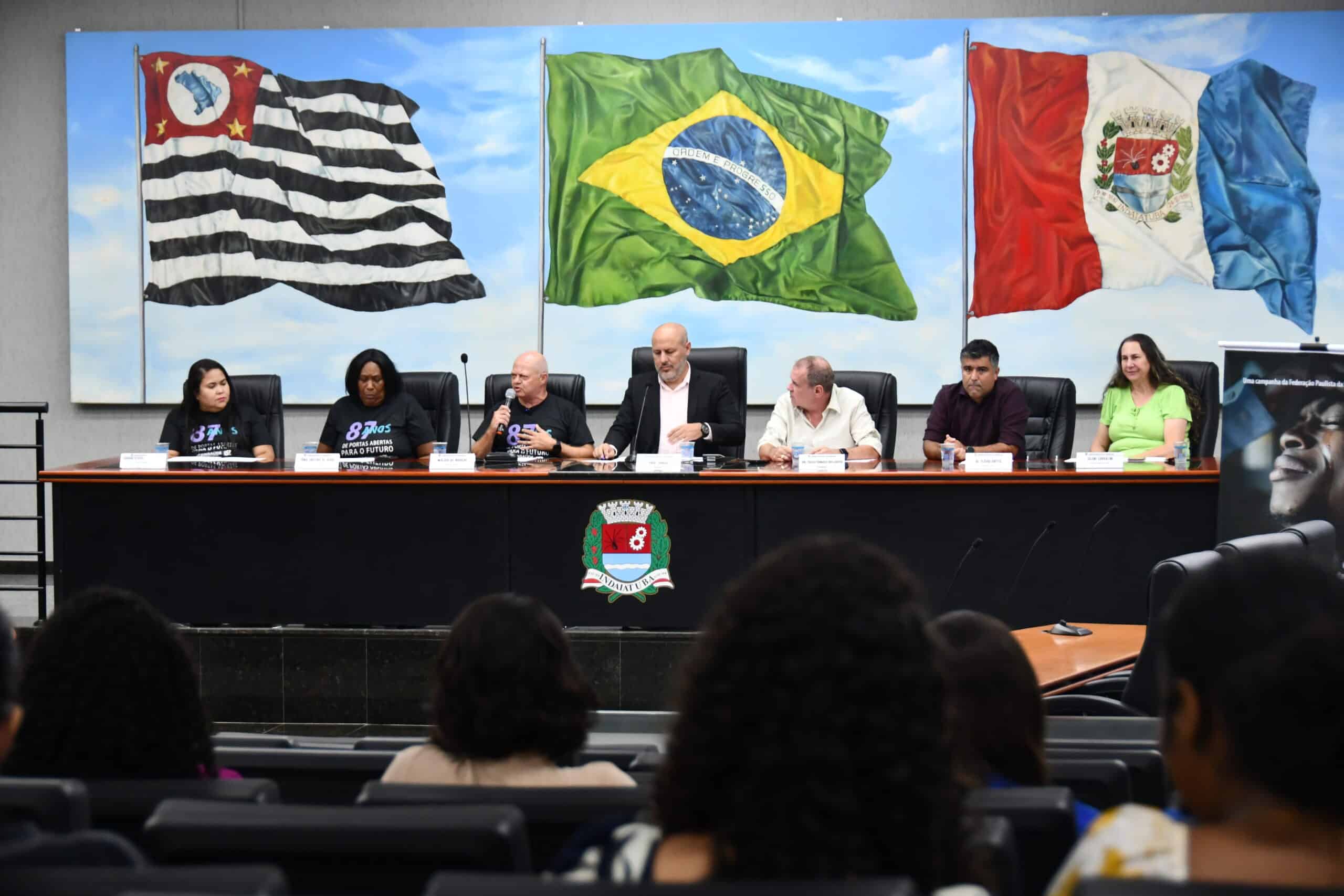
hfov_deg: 19.5
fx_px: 3920
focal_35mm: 105
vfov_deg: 13.0
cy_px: 448
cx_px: 672
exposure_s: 1/125
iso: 1400
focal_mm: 70
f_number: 5
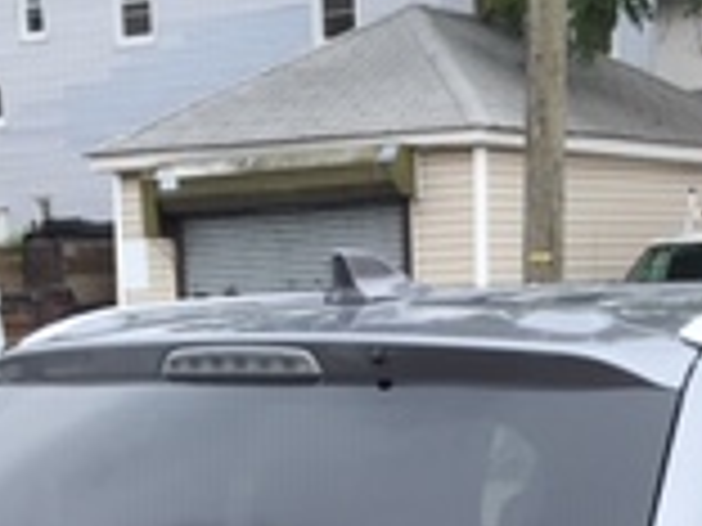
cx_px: 410
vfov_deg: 11.6
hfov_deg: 16.5
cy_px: 926
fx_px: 2413
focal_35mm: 119
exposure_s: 1/469
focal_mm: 4.15
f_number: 2.2
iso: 25
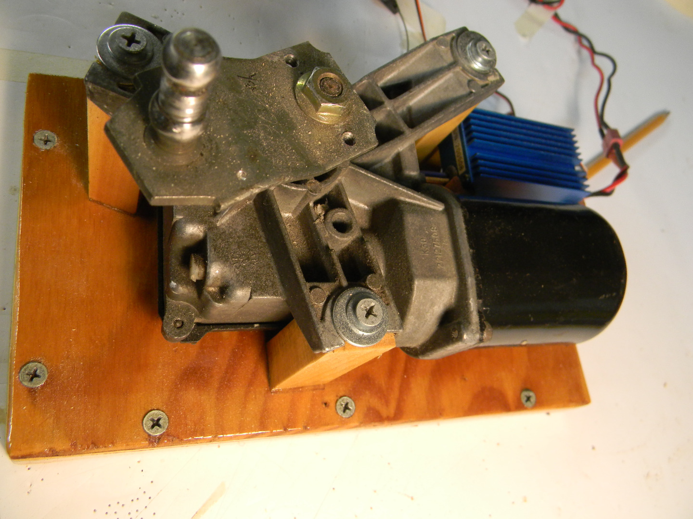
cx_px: 346
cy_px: 260
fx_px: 561
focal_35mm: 28
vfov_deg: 49.7
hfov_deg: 63.4
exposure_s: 1/30
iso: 218
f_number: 3.5
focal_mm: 5
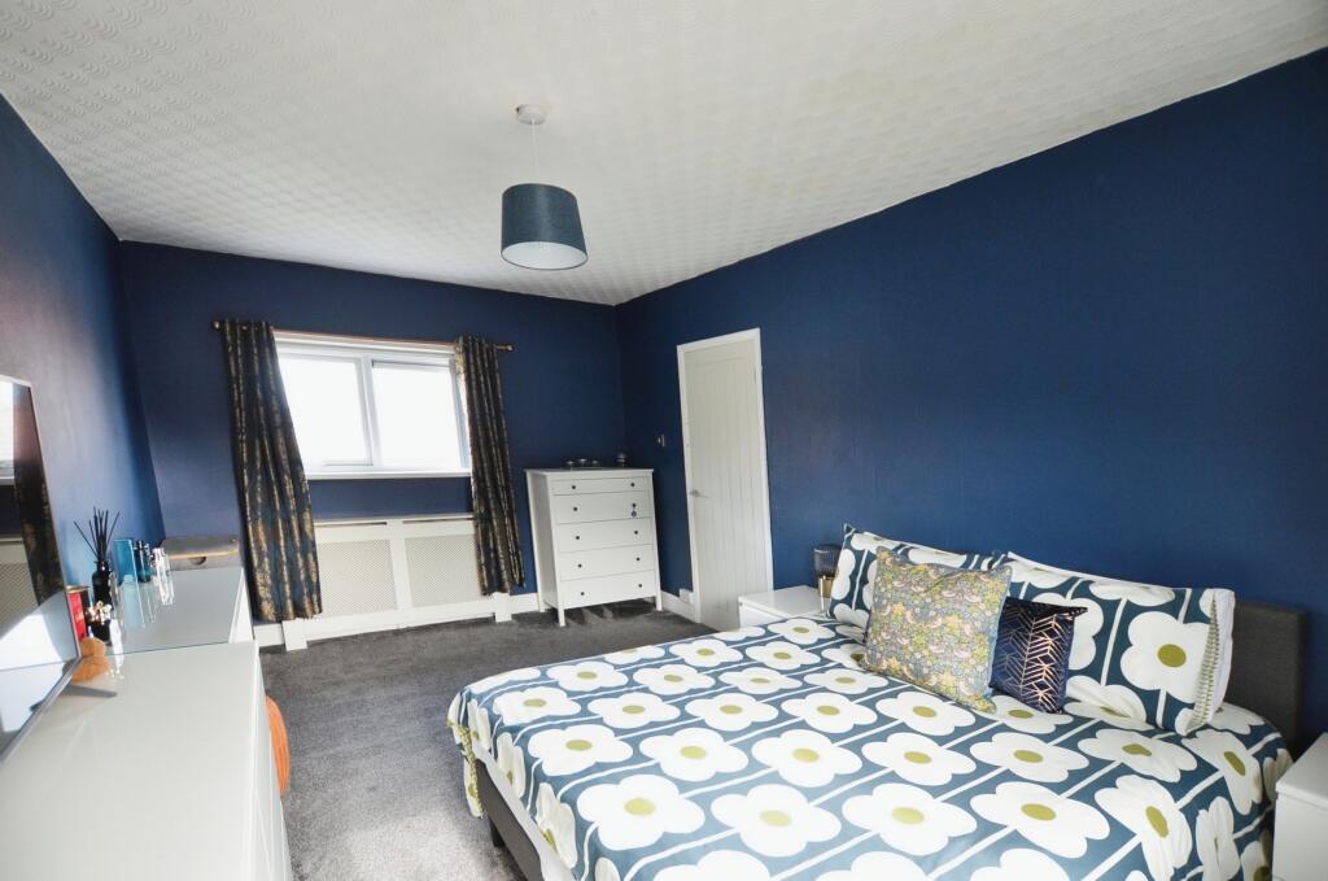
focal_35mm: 15
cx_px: 664
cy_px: 440
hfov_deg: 100.5
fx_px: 552
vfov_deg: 77.1
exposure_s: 1/60
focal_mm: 10
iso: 640
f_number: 4
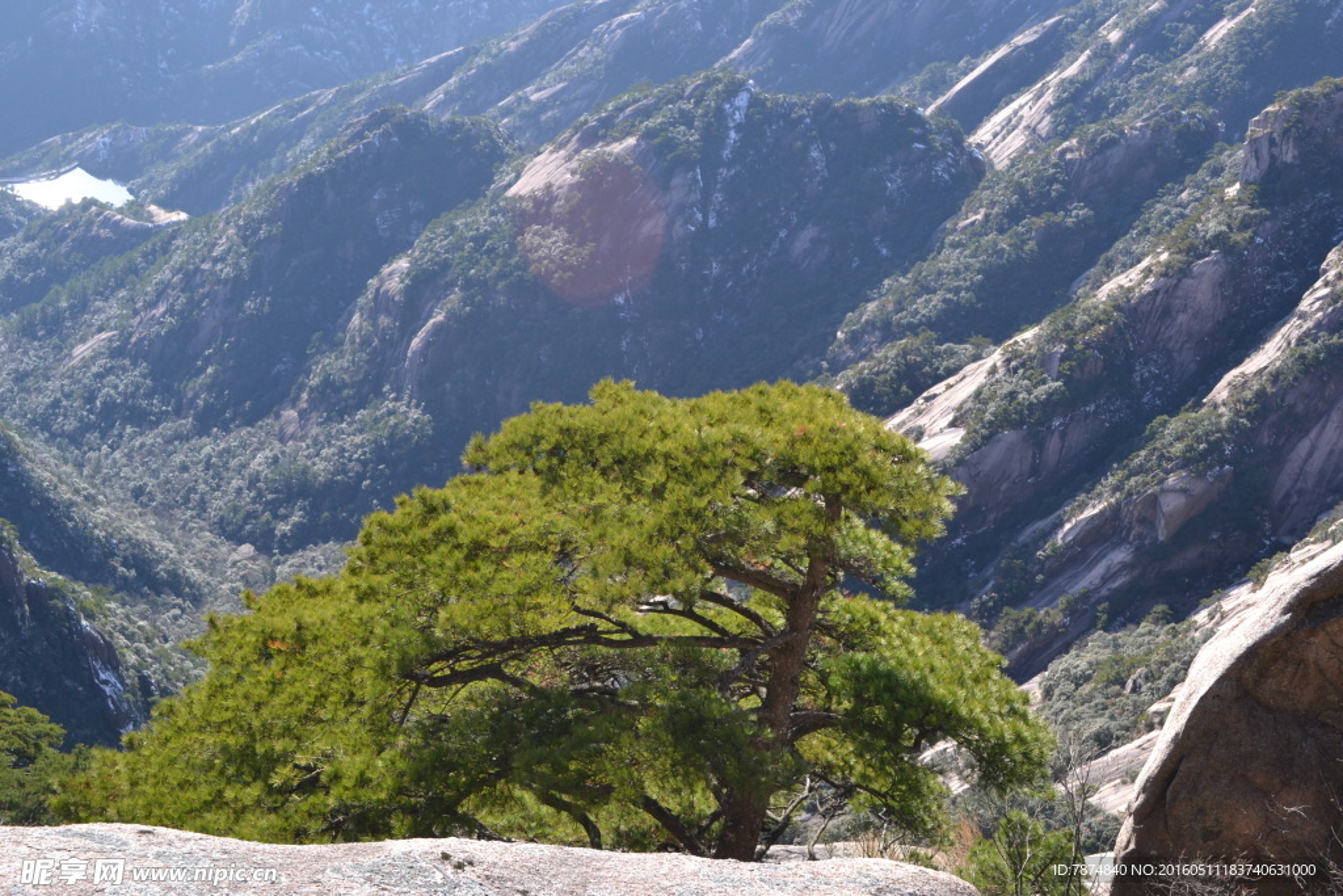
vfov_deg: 30.9
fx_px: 1623
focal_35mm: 44
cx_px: 672
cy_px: 448
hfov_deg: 45.0
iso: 320
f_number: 8
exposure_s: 1/125
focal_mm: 29
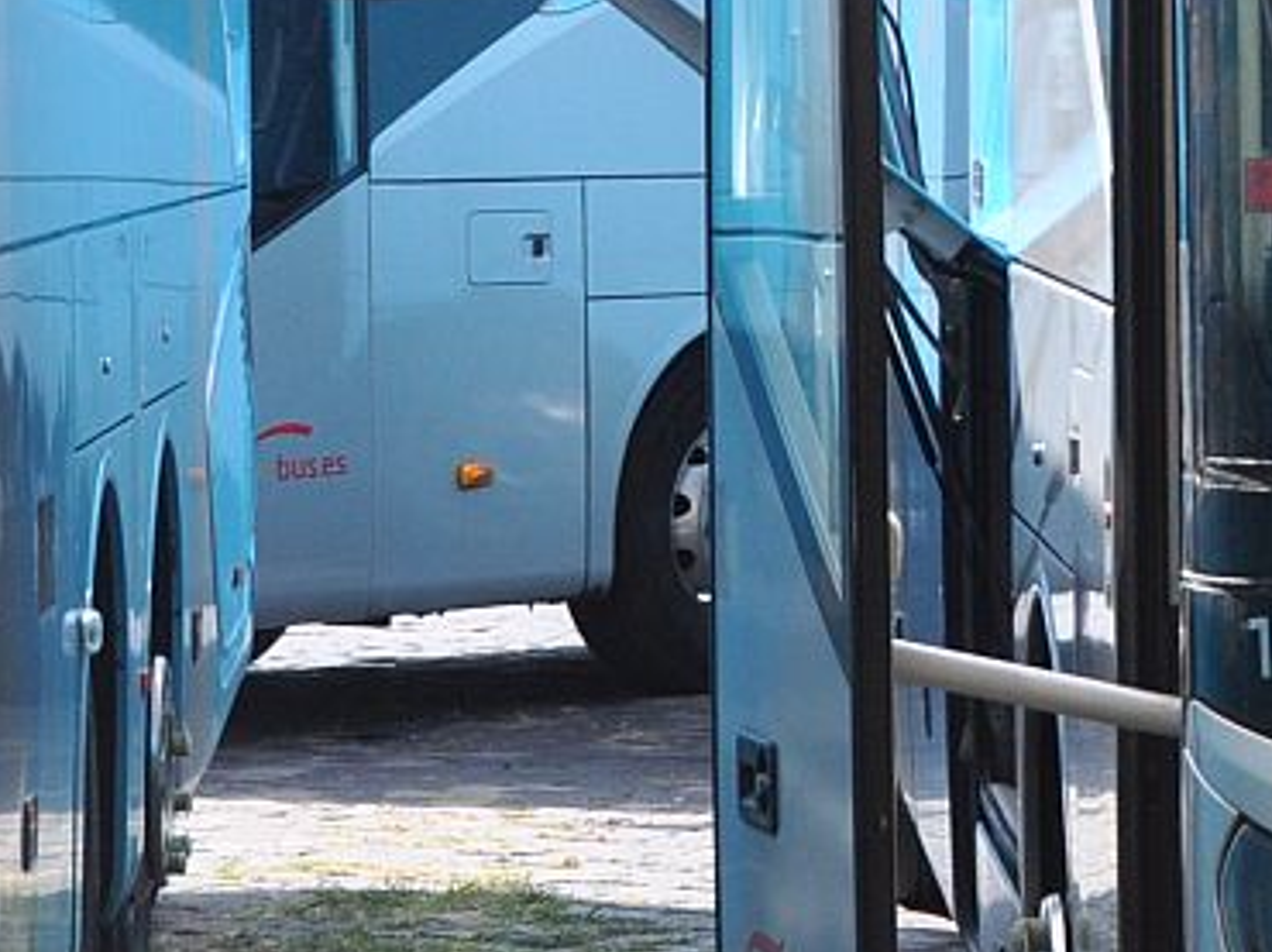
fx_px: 7081
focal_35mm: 193
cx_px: 2415
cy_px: 48
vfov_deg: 7.7
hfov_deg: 9.7
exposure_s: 1/1000
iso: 500
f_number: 4.5
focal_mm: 35
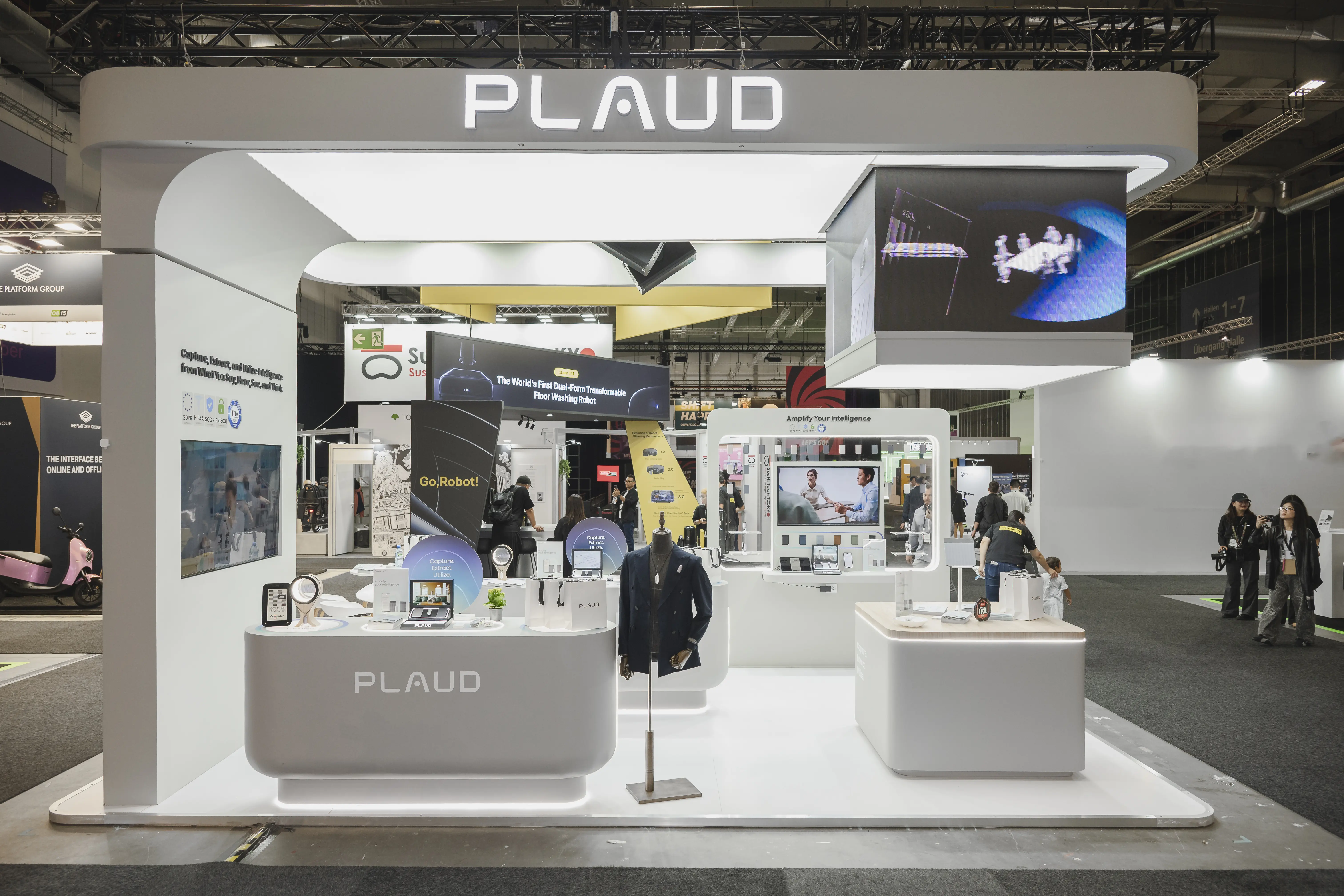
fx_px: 896
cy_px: 448
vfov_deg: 53.1
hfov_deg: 73.7
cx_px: 672
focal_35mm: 24
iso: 800
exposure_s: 1/125
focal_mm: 24
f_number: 4
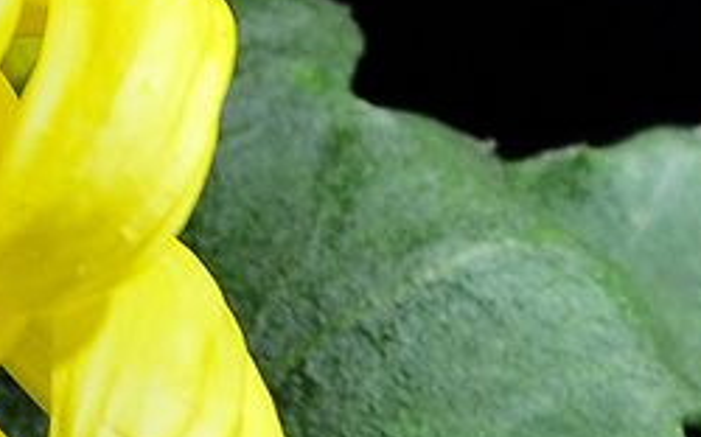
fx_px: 20948
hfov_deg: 1.9
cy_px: -290
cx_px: -1926
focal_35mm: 1097
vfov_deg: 1.2
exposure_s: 1/2.5
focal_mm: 90
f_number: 11
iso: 200
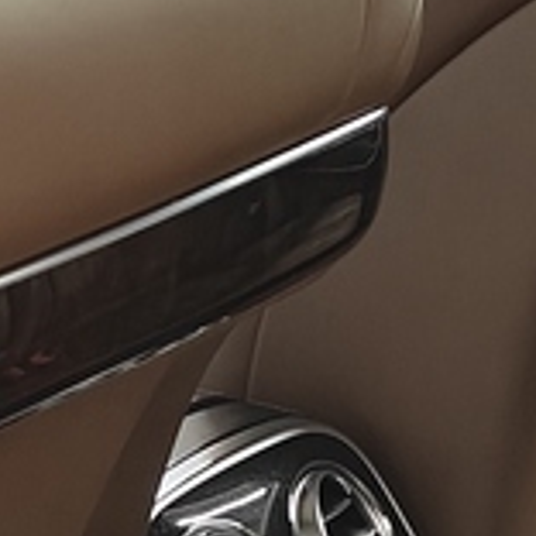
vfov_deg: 8.8
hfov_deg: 8.8
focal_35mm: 196
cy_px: 687
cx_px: 601
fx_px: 3434
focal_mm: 5.59
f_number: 1.8
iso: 1250
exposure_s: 1/33
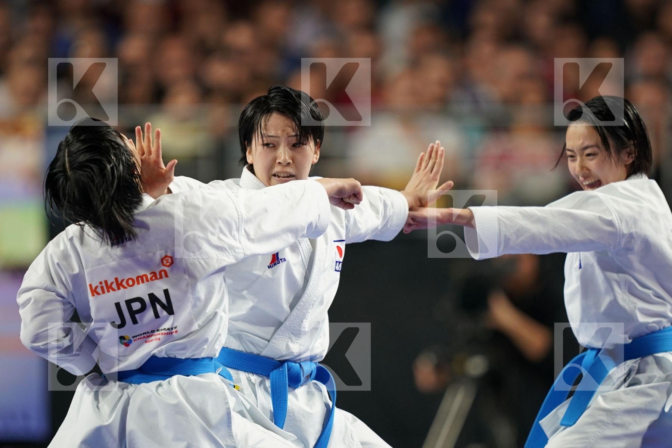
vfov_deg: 2.3
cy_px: 224
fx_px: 11199
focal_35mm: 600
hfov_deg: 3.4
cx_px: 336
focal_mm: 400
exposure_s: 1/500
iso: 1250
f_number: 2.8
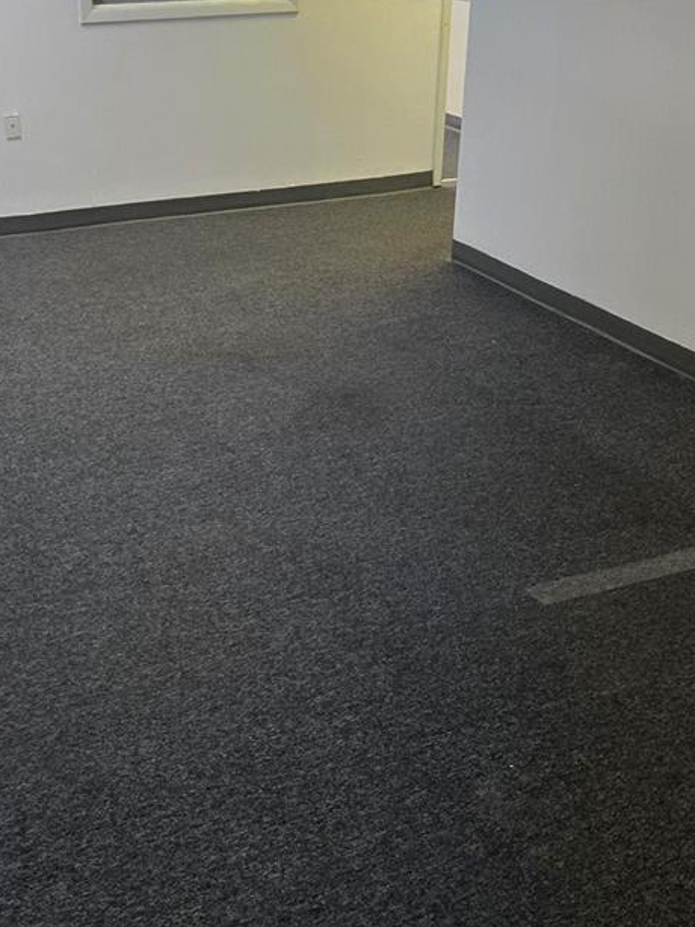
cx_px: 227
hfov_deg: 31.9
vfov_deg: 41.7
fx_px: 1204
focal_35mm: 45
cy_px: 336
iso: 400
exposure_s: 1/120
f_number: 1.8
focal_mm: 5.4
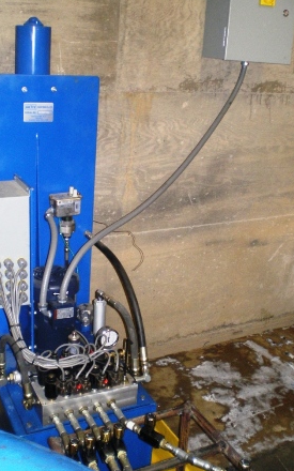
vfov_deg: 48.2
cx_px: 126
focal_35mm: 41
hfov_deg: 31.2
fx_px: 526
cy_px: 239
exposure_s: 1/30
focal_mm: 6.3
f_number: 3.1
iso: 400
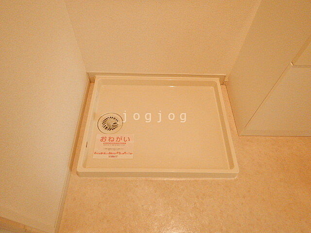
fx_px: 216
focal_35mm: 24
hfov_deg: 71.6
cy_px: 116
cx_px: 156
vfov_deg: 56.8
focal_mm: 4.3
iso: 200
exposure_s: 1/13
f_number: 2.8
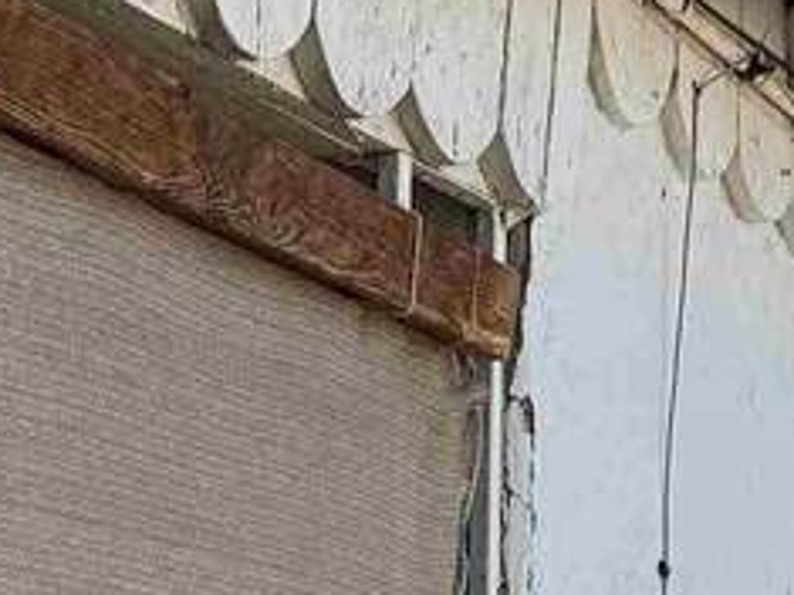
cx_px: 277
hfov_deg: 15.0
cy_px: 1170
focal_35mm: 131
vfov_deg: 10.4
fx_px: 3003
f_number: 1.78
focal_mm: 6.76
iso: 80
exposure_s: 1/1094
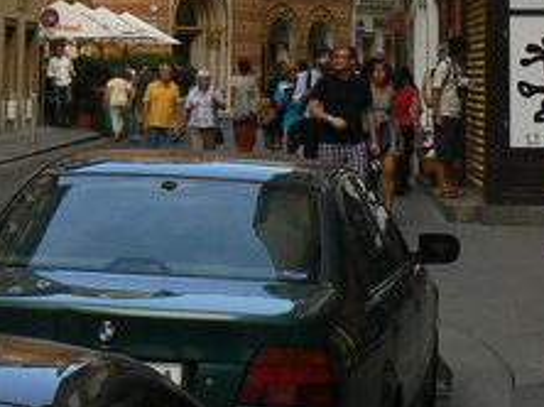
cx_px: 228
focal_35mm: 130
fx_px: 2041
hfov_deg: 15.2
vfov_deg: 10.8
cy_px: -260
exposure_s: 1/100
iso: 80
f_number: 5.6
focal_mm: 6
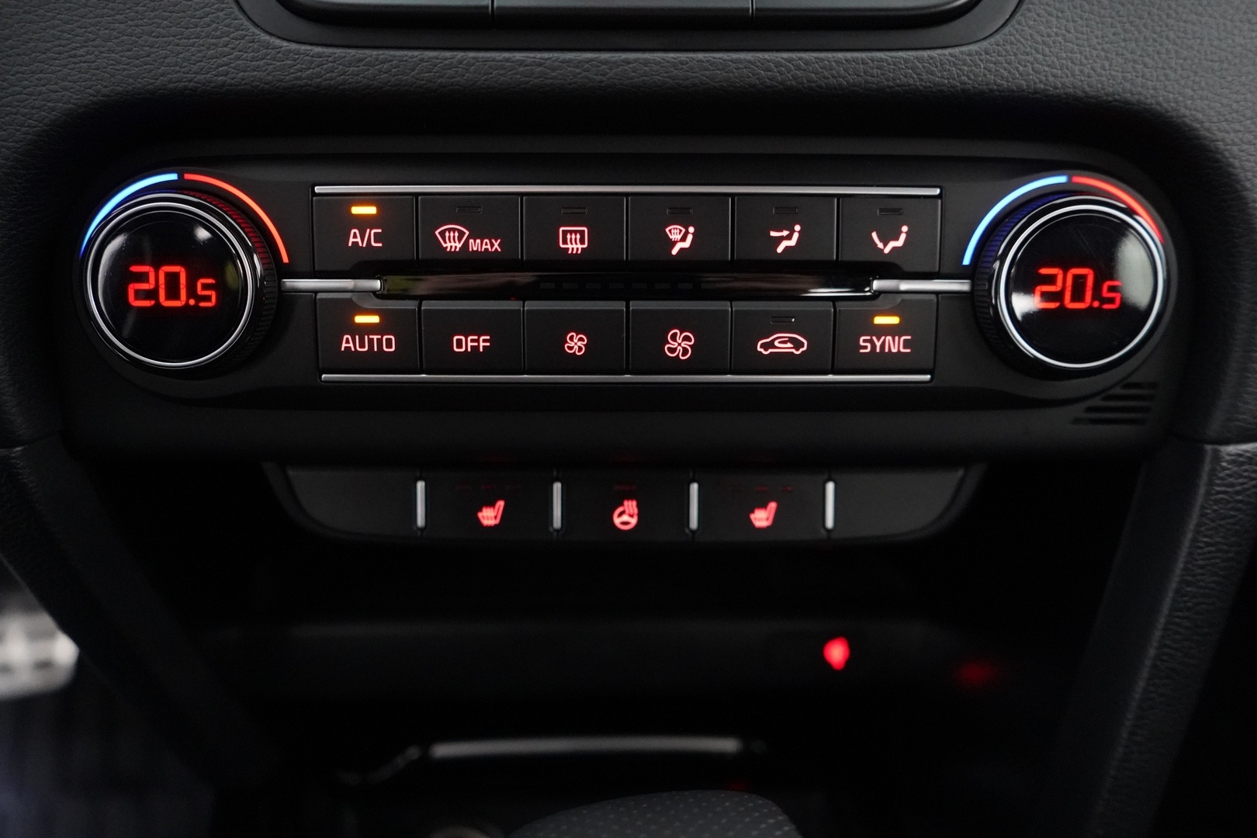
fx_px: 978
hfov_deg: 65.5
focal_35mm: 28
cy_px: 419
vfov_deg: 46.4
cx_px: 628
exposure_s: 1/50
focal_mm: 28
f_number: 3.5
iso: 12800
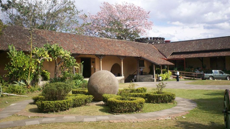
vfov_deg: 29.7
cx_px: 117
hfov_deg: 50.5
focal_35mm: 40
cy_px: 54
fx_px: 244
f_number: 4.5
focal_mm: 6
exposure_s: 1/532
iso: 100
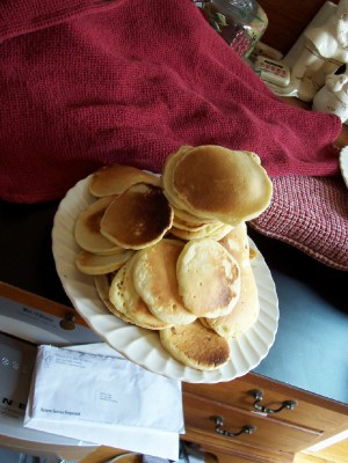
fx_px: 496
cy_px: 232
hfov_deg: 38.7
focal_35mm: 37
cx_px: 174
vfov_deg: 50.1
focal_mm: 5.6
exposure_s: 1/20
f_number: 2.8
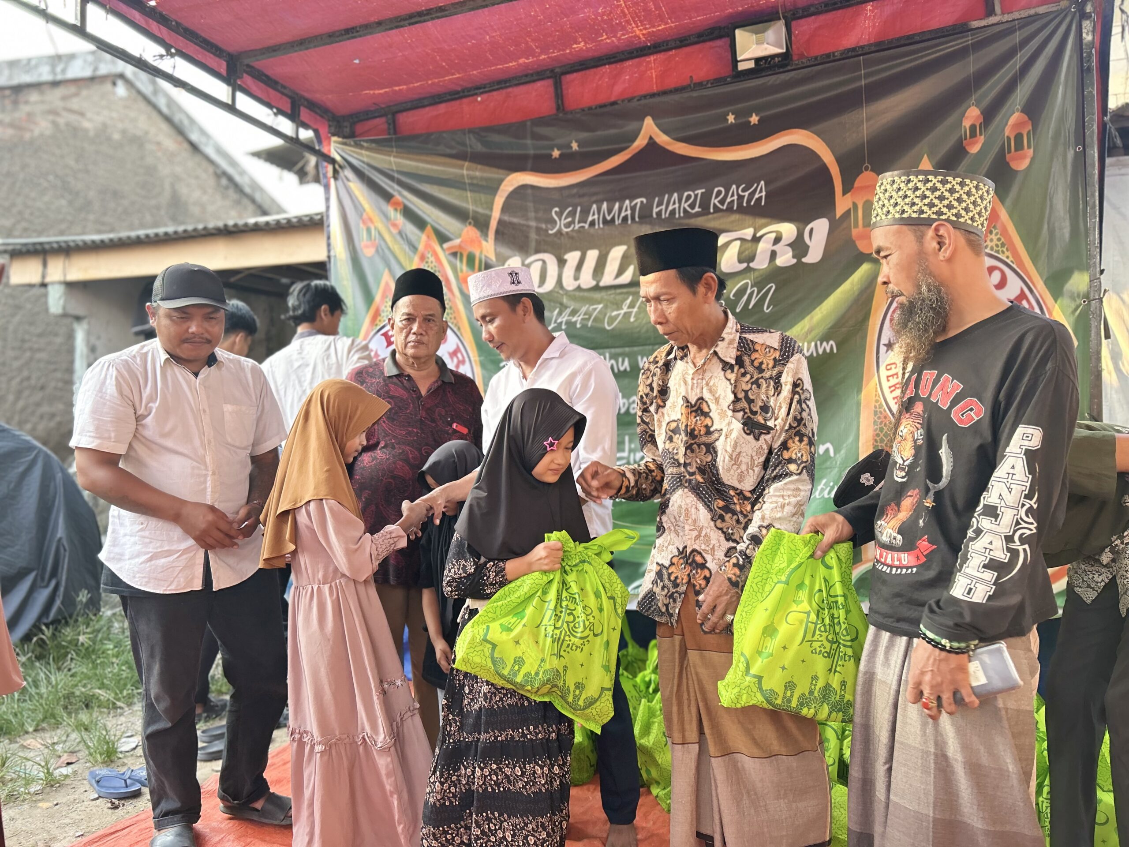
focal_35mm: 26
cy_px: 424
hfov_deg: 67.3
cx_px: 564
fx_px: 848
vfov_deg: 53.1
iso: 80
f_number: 1.5
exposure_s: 1/121
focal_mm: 5.7
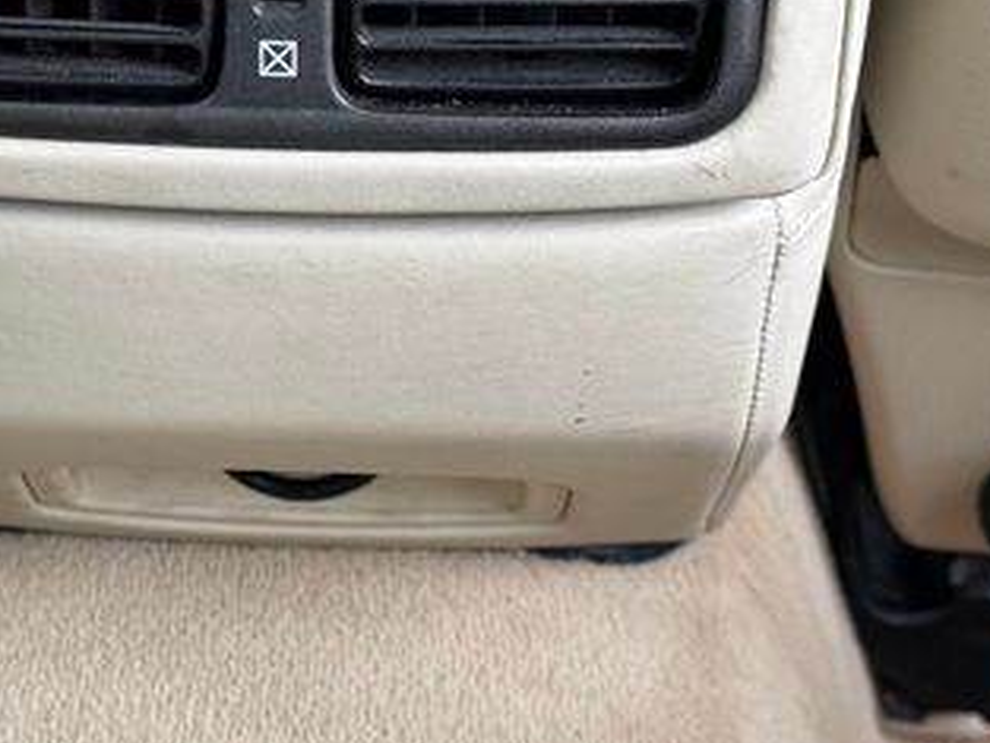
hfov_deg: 20.0
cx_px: 326
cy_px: 234
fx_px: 2804
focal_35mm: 98
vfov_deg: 15.1
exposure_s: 1/121
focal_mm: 6.76
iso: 64
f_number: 1.78
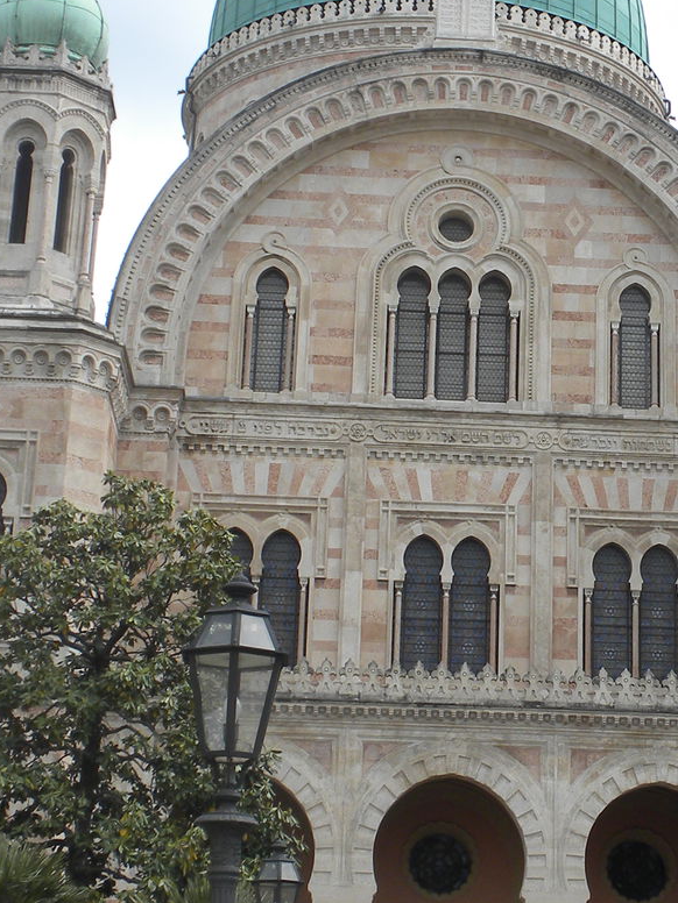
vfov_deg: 22.0
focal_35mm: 89
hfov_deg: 16.5
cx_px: 487
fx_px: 2324
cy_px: 342
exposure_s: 1/94.8
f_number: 10
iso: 64
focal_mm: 6.6
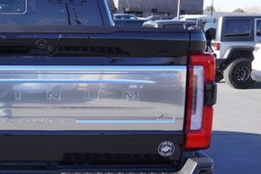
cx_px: 4
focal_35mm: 76
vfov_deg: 17.9
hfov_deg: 25.4
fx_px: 552
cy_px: 116
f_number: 5.6
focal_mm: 23
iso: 100
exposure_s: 1/125
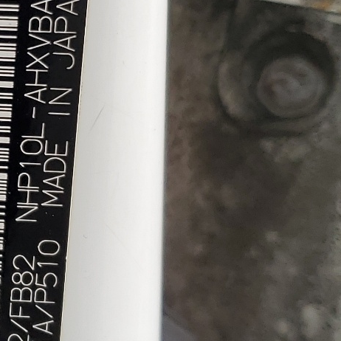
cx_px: -72
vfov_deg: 16.3
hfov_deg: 15.8
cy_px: 77
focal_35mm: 106
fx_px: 1181
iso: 50
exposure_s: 1/161
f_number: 1.5
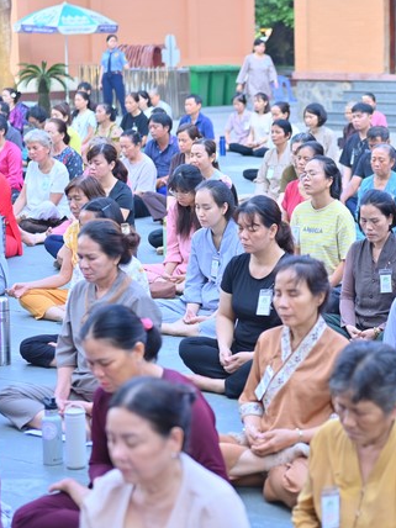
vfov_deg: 19.3
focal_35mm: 102
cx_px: 375
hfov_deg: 14.3
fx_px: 1556
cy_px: 263
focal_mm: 70
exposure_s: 1/160
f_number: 2.8
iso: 125
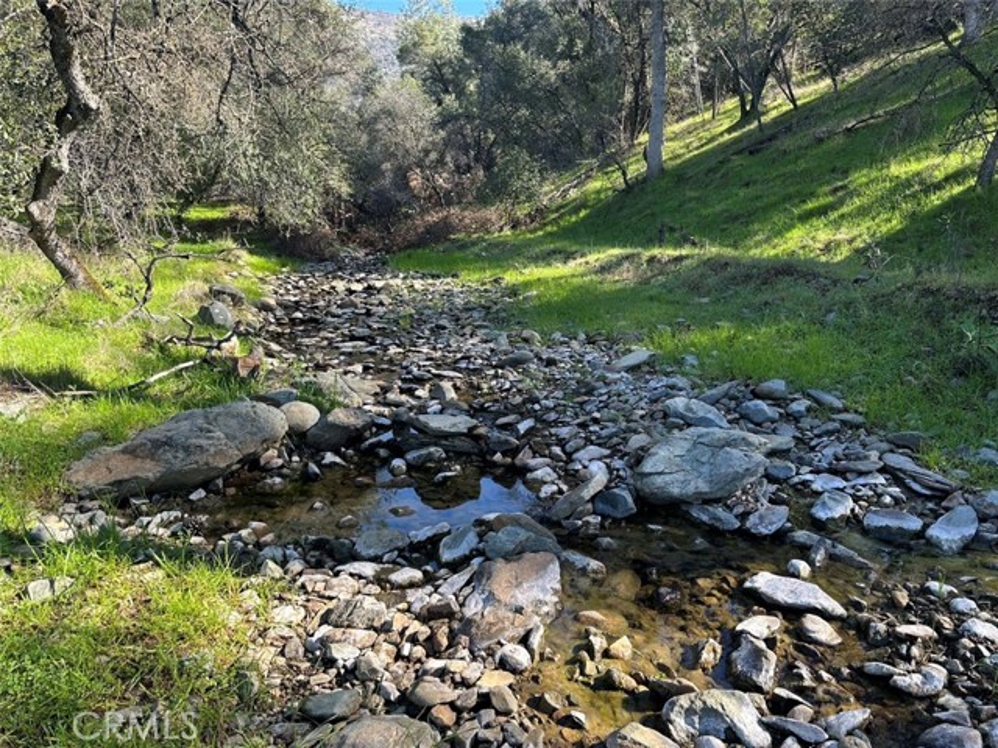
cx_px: 499
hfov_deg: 71.6
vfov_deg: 56.8
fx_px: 692
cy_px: 374
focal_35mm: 24
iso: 80
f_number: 1.78
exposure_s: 1/549
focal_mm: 6.86
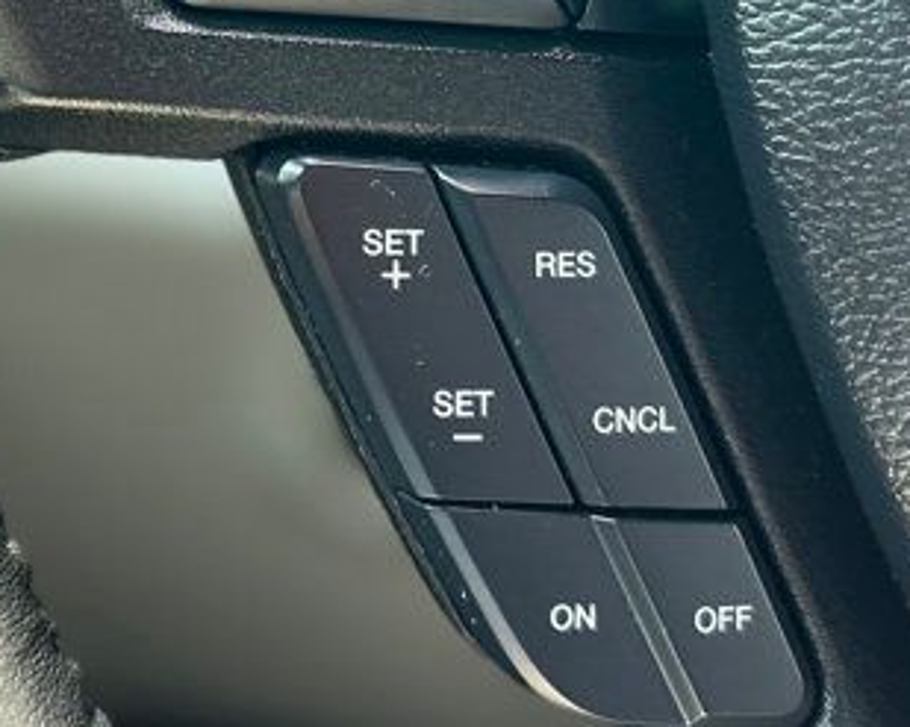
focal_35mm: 84
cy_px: -115
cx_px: 56
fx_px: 2262
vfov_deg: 17.5
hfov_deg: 22.1
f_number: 1.5
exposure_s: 1/121
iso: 80
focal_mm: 5.7
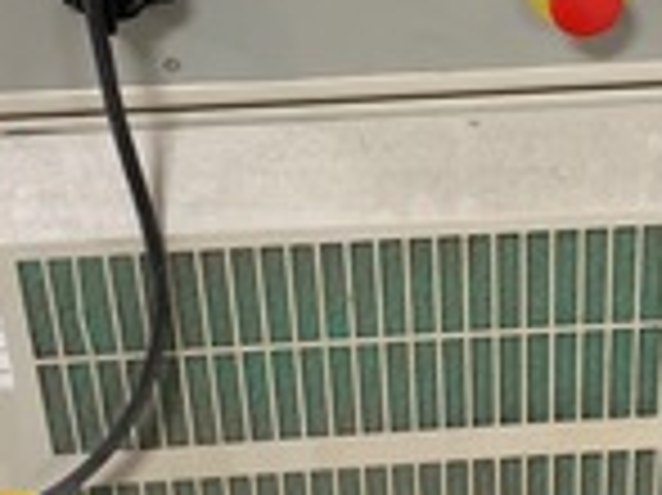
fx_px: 1777
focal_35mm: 93
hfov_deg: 20.9
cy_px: 151
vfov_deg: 15.8
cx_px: 491
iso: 250
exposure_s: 1/60
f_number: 1.8
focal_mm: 4.25
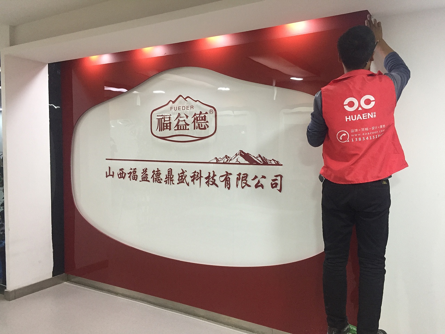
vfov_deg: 48.2
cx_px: 222
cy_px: 167
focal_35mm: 29
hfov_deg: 61.7
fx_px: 373
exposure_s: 1/33
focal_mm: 4.15
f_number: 2.2
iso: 200
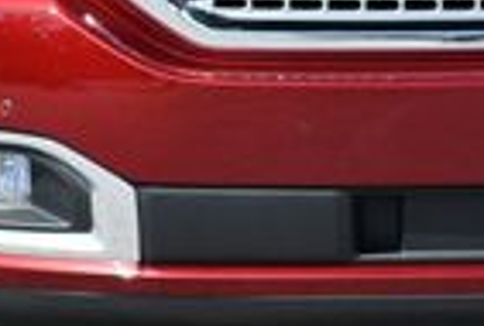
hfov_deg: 5.4
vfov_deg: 3.6
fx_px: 5125
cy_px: -103
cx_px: 498
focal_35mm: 380
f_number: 8
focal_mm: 42
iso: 140
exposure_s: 1/250
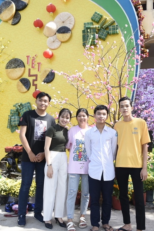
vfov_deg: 54.4
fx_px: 224
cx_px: 77
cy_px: 122
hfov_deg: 37.9
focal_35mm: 35
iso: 160
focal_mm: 20
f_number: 5.6
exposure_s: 1/200
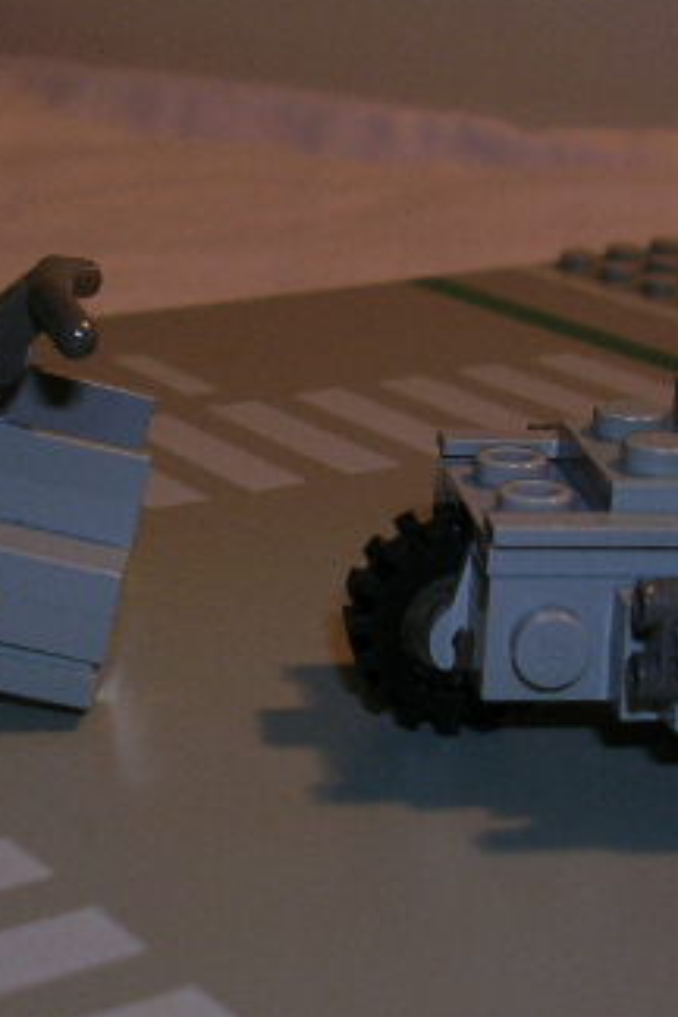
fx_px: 2203
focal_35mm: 78
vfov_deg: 26.0
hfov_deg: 17.5
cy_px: 505
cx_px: 380
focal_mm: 5.8
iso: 50
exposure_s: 1/60.1
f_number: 2.8
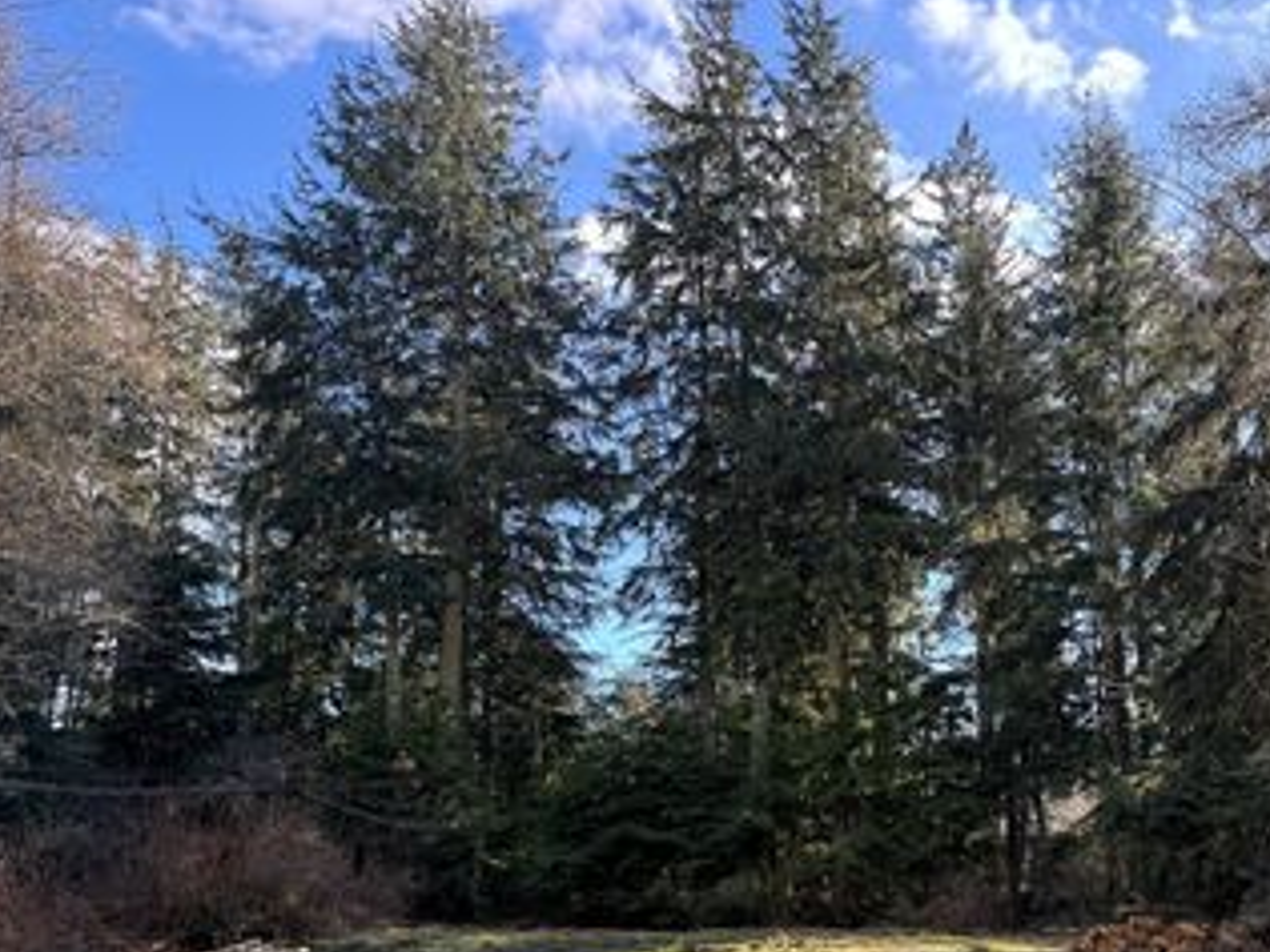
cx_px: 965
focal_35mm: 38
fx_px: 1394
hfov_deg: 47.0
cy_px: 649
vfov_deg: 37.2
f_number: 1.78
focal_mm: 6.76
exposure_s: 1/477
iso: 80
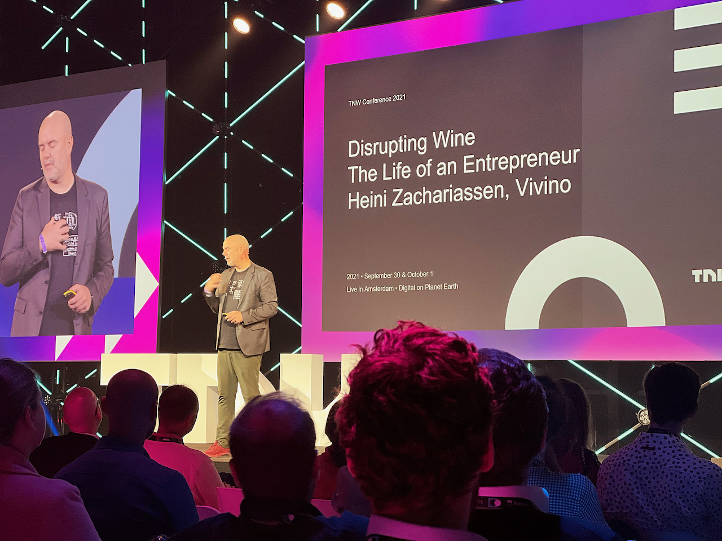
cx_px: 361
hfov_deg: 25.3
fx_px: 1606
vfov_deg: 19.1
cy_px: 270
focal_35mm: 77
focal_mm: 9
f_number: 2.8
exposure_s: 1/40
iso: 250
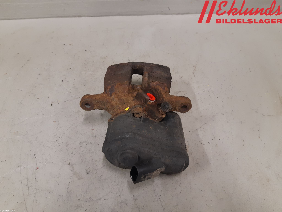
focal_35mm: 26
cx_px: 141
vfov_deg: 53.1
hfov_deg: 67.3
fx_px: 212
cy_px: 106
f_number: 1.7
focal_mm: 3.93
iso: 160
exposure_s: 1/50
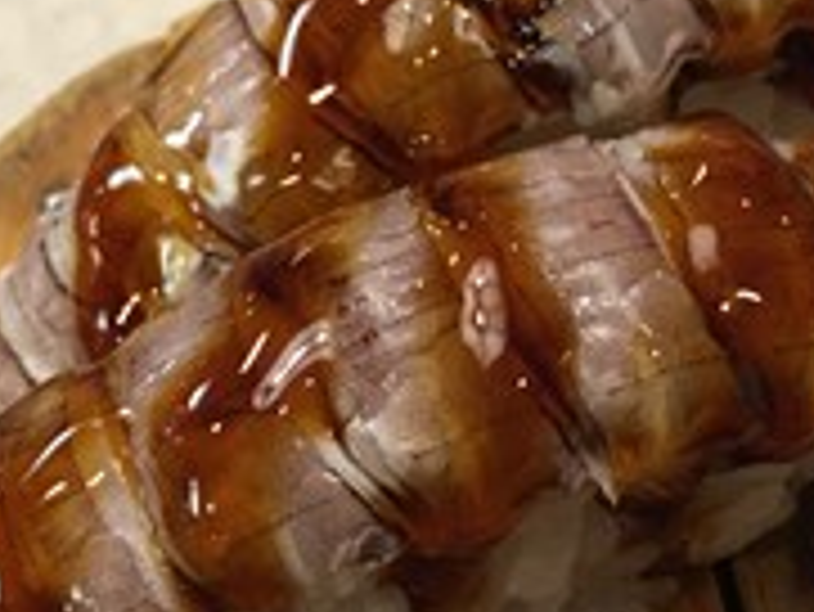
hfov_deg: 30.0
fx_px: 1506
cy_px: 387
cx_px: 558
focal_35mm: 64
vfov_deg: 22.9
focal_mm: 4.15
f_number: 2.2
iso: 80
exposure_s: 1/15
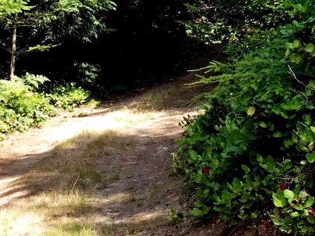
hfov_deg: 21.2
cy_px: -37
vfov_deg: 15.5
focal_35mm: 92
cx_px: 231
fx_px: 837
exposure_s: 1/193
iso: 25
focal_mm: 3.3
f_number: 2.4
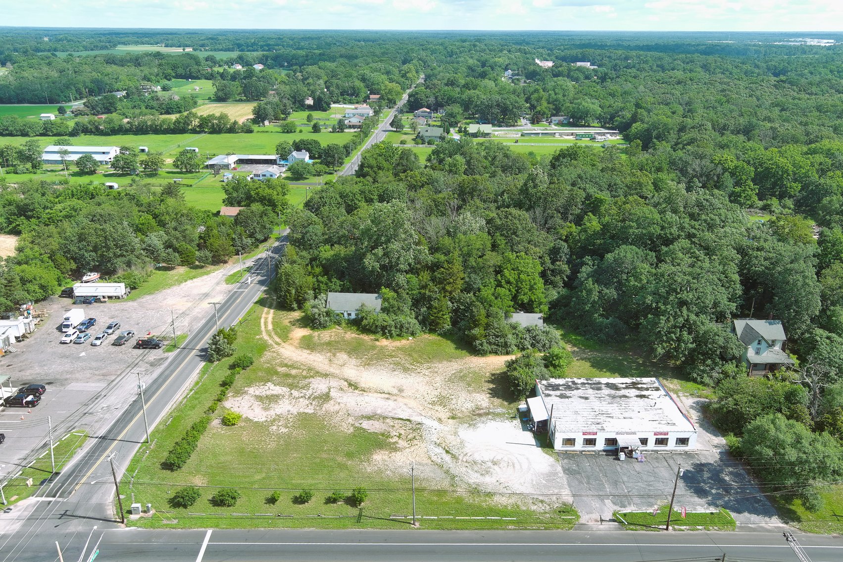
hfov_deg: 63.7
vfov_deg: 45.0
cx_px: 422
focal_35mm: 29
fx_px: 679
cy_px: 281
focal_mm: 10.57
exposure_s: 1/640
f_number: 2.8
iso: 100
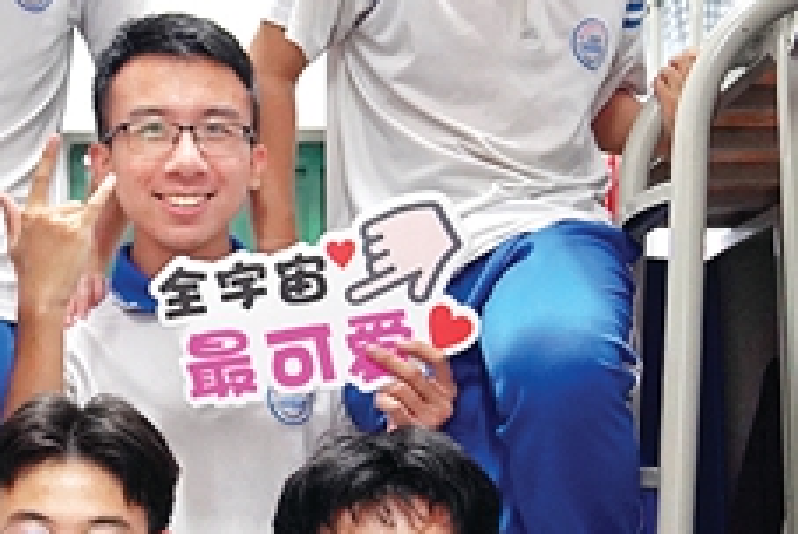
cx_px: 183
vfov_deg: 14.4
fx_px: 2109
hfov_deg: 21.2
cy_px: 334
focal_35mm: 95
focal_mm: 24
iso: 3200
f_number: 2.8
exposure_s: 1/60
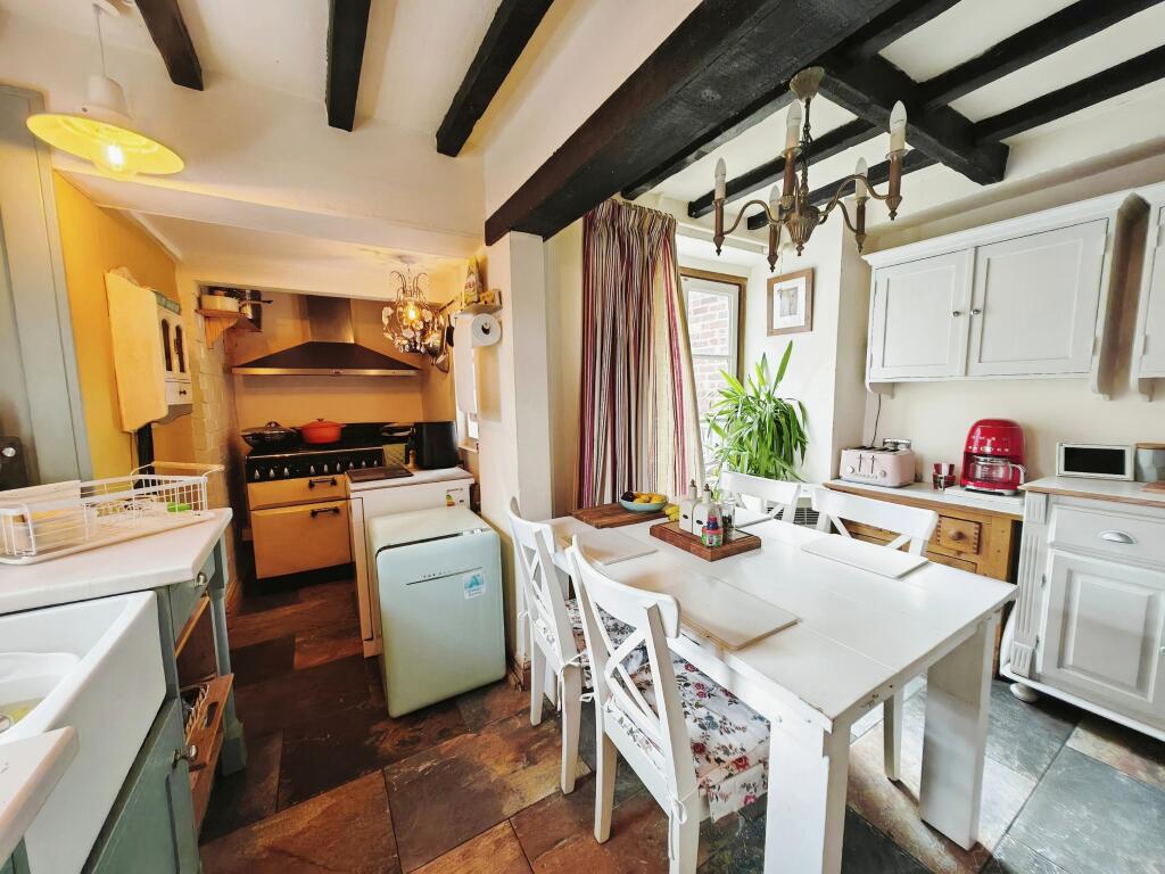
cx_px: 582
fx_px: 438
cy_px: 437
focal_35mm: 13
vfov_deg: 89.9
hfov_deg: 106.2
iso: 250
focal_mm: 1.82
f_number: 2
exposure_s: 1/33
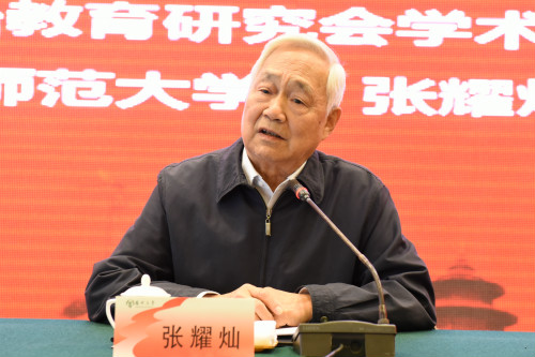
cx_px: 268
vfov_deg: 19.4
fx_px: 1040
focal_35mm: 70
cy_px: 178
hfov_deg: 28.9
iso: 3200
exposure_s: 1/100
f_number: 5
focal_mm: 70
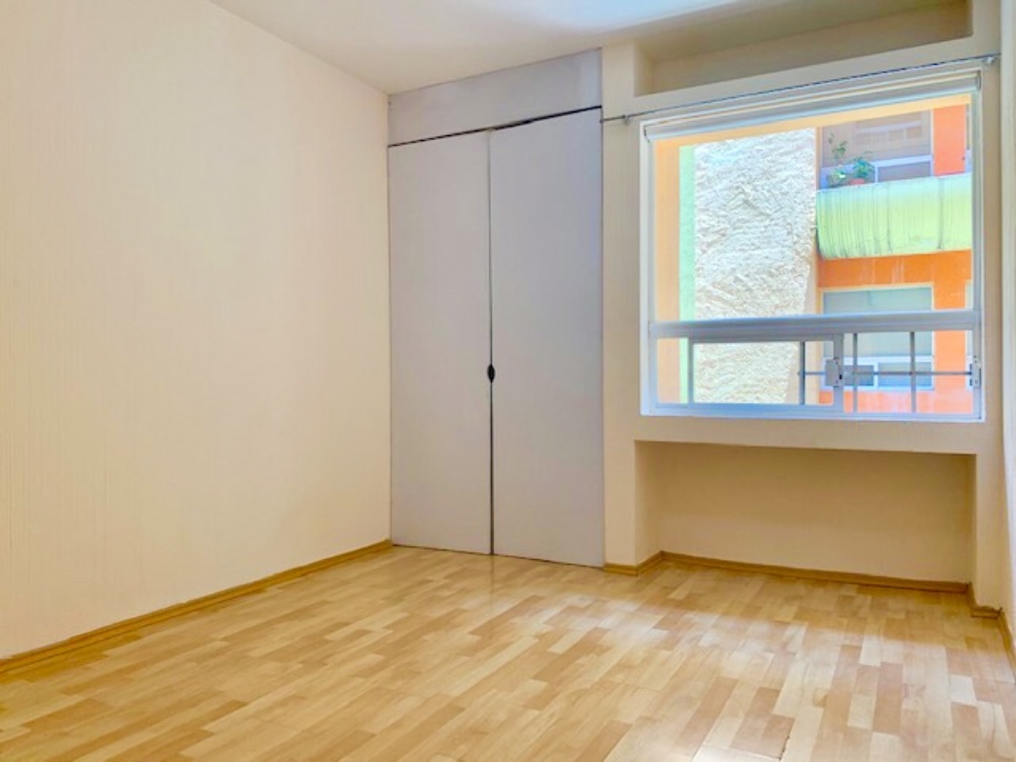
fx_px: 763
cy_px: 381
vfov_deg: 53.1
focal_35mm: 26
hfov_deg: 67.3
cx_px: 508
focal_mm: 4.25
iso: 80
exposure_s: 1/121
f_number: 1.8
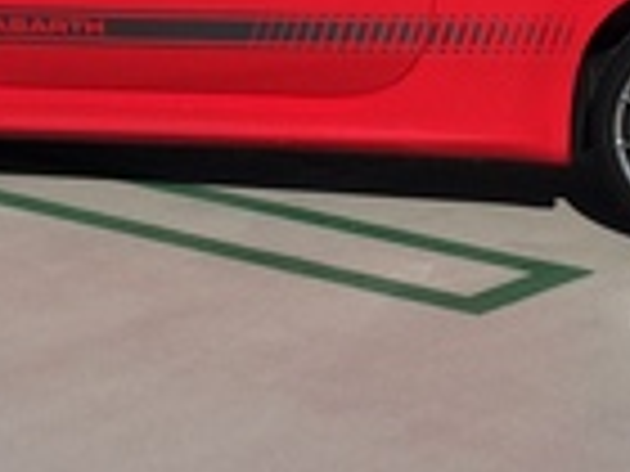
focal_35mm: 133
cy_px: 13
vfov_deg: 11.1
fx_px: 2421
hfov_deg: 14.8
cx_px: 482
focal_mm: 4.15
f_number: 2.2
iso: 32
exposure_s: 1/2933
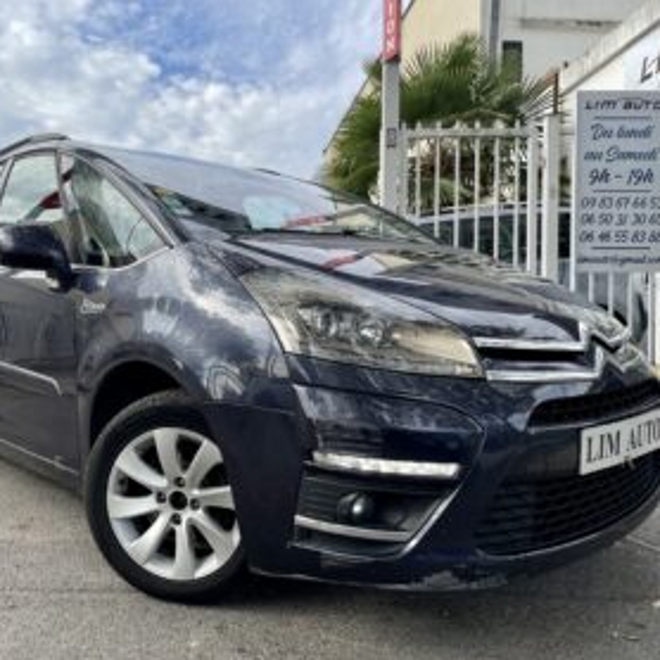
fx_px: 669
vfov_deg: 52.5
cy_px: 331
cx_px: 269
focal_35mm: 31
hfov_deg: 52.2
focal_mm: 4.2
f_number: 1.6
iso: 32
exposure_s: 1/1335
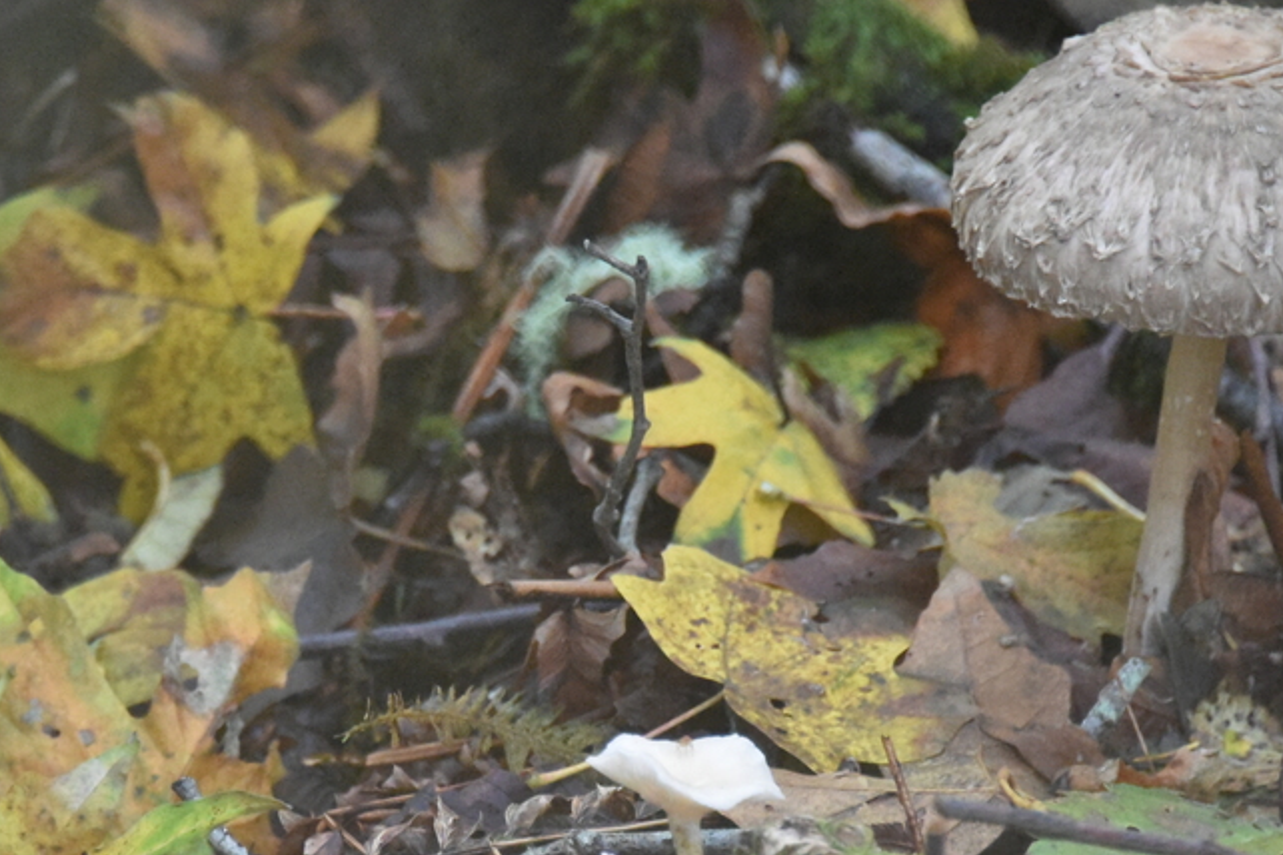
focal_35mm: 598
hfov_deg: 3.4
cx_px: 470
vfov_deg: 2.3
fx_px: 21310
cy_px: 599
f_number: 5.6
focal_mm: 300
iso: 10000
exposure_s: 1/640
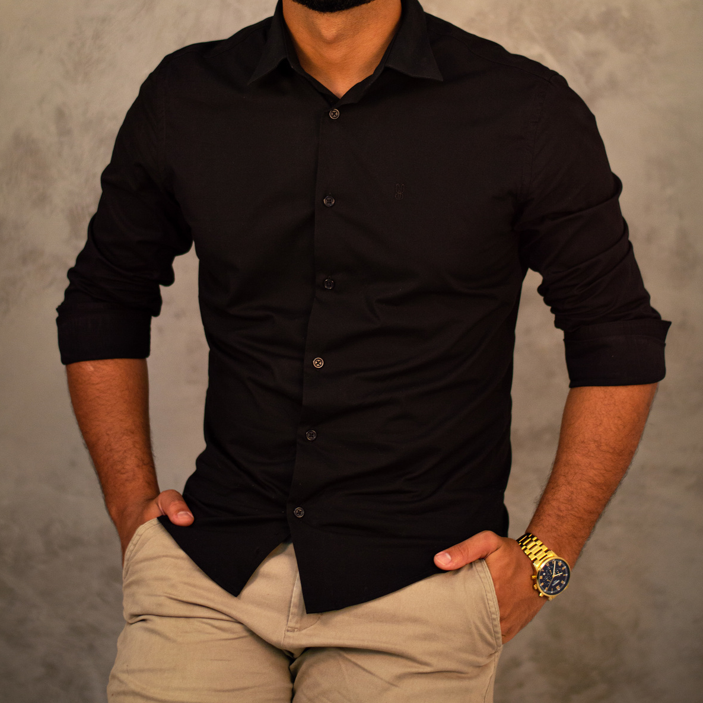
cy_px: 238
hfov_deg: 17.9
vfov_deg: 17.9
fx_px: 2229
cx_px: 352
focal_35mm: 97
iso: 200
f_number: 2
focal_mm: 50
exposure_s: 1/125
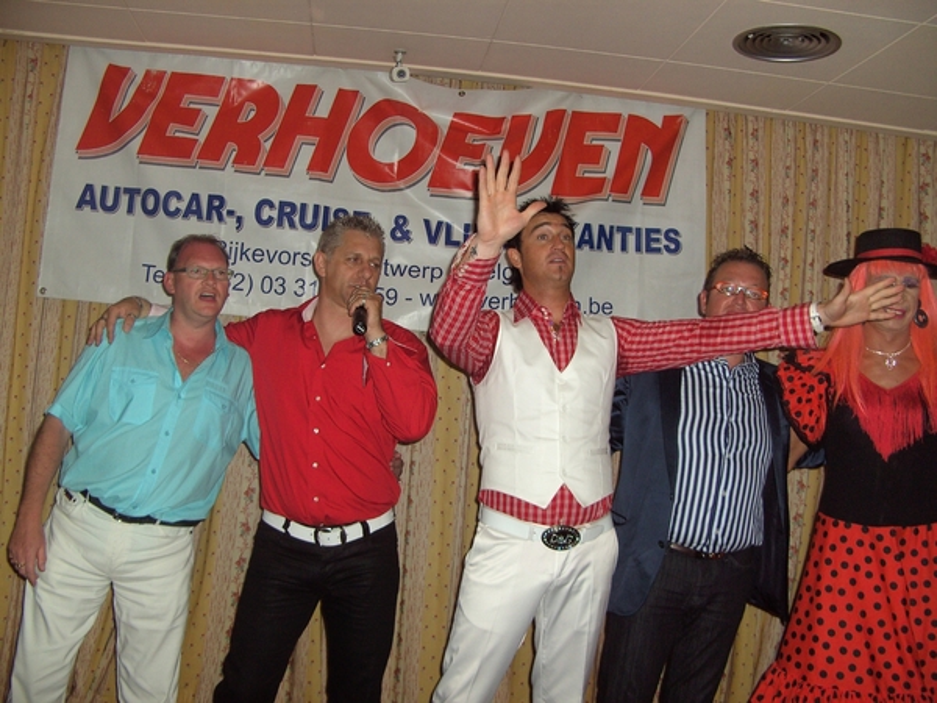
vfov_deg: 38.7
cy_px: 352
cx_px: 468
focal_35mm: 37
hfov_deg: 50.1
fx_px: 1002
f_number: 2.8
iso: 100
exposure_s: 1/50
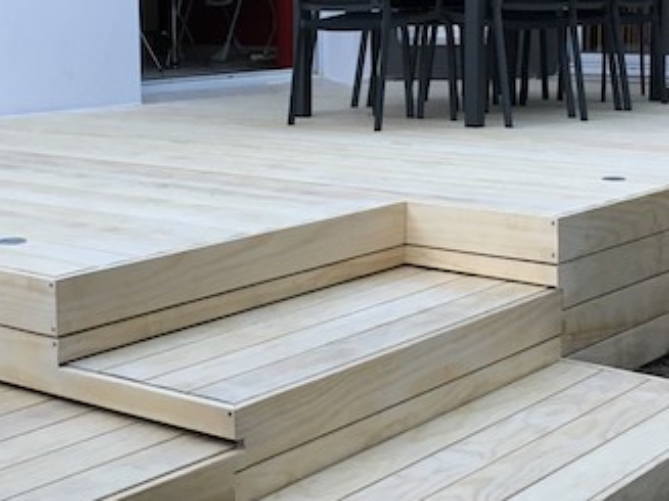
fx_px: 1372
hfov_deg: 27.4
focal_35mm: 71
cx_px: 325
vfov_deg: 20.7
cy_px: 186
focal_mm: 4.15
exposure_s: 1/33
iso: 80
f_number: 2.2
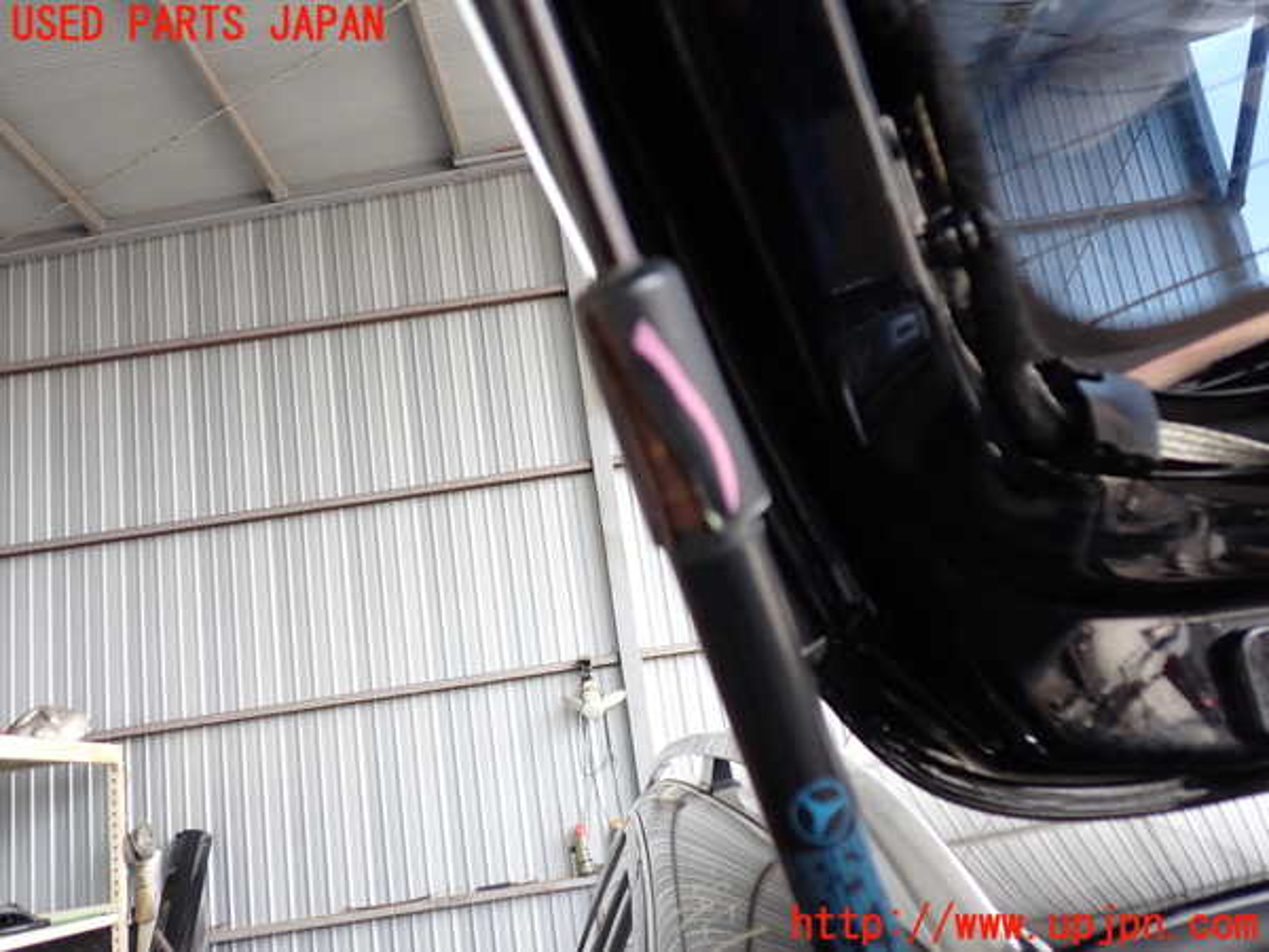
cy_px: 476
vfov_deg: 46.8
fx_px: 1100
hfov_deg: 60.0
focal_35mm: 30
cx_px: 634
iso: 100
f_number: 2.3
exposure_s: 1/60
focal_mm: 5.4
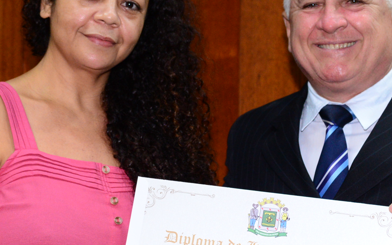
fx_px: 1709
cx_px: 157
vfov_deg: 8.2
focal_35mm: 160
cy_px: 145
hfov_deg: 13.1
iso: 2500
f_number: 4
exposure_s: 1/125
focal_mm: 65
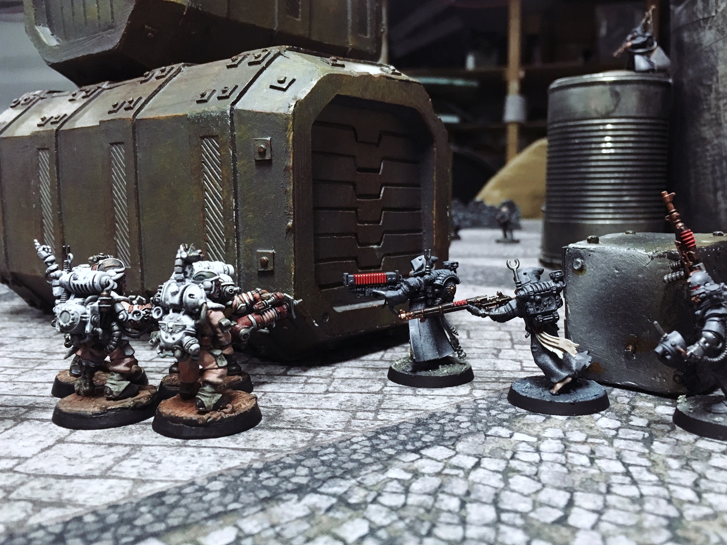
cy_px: 277
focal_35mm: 32
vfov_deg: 44.2
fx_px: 672
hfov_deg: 56.8
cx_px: 371
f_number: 2.2
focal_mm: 4.15
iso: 200
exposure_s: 1/30
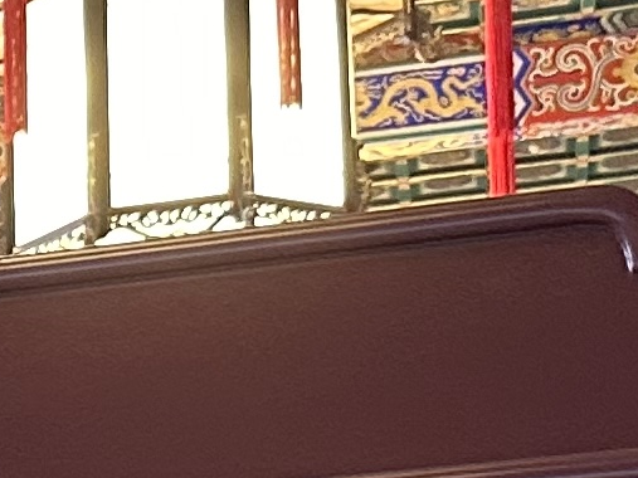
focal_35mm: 191
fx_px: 3519
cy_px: 1112
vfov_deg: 7.3
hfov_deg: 9.4
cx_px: -784
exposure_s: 1/50
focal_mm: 6.86
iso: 320
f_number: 1.78
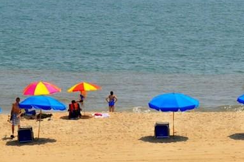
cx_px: 143
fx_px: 1594
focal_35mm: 235
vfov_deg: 5.8
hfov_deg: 8.8
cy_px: 70
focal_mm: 55
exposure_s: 1/500
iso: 200
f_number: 11
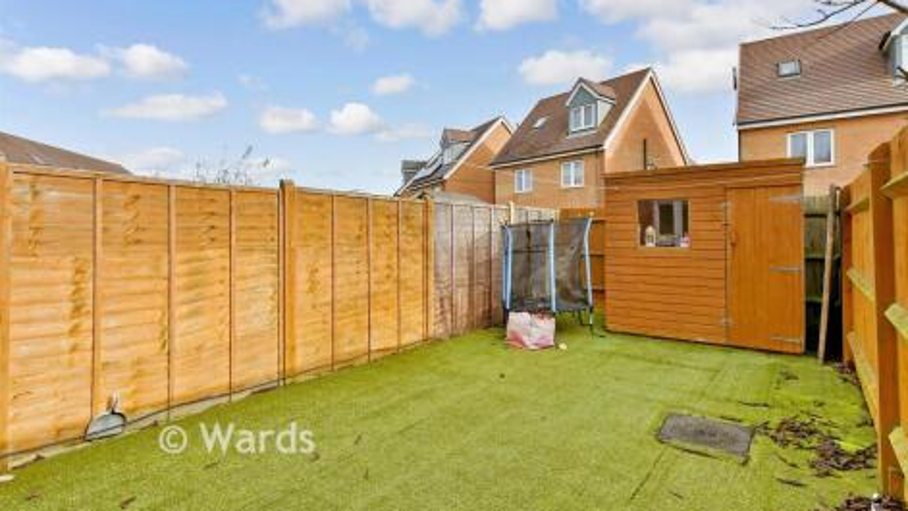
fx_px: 433
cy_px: 229
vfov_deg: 60.9
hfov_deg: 92.7
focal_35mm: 18
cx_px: 457
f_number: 8
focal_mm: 11.5
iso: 1250
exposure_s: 1/1600
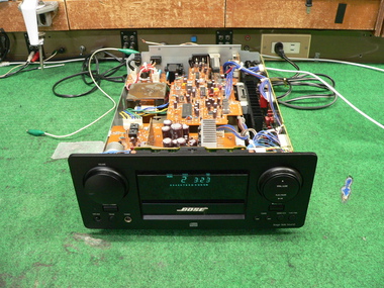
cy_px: 144
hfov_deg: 51.4
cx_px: 192
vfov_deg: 39.7
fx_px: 399
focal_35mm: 36
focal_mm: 6
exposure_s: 1/8
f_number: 2.8
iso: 200
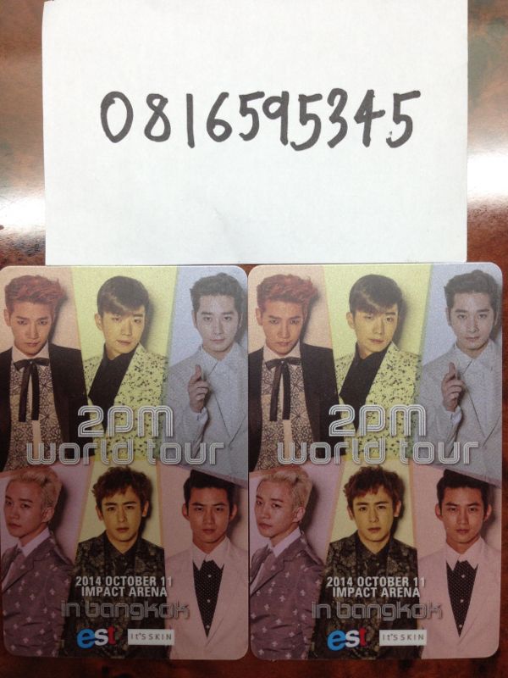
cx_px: 254
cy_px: 339
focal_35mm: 33
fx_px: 646
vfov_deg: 55.4
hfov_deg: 42.9
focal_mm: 4.12
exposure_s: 1/20
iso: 80
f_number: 2.4
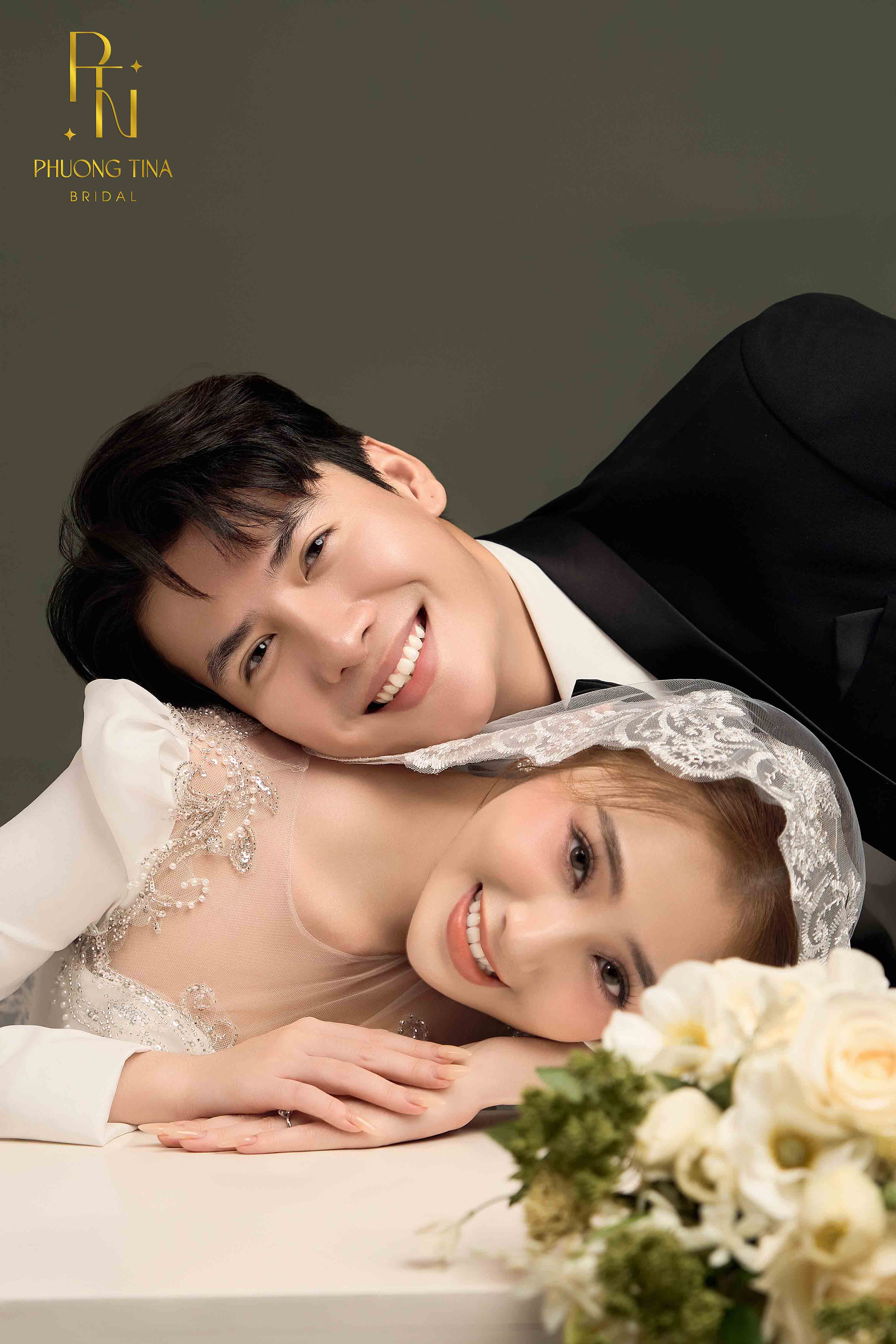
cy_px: 672
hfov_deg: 16.9
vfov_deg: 25.1
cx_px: 448
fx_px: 3024
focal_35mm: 81
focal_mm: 54
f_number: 3.2
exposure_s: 1/125
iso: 500
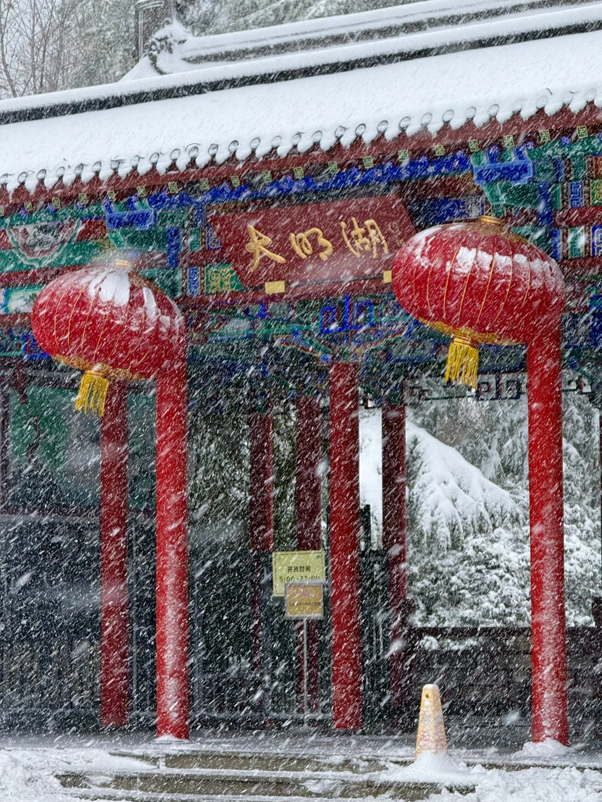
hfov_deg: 12.3
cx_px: 301
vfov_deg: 16.4
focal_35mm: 120
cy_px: 401
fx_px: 2783
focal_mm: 15.66
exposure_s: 1/276
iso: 64
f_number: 2.8
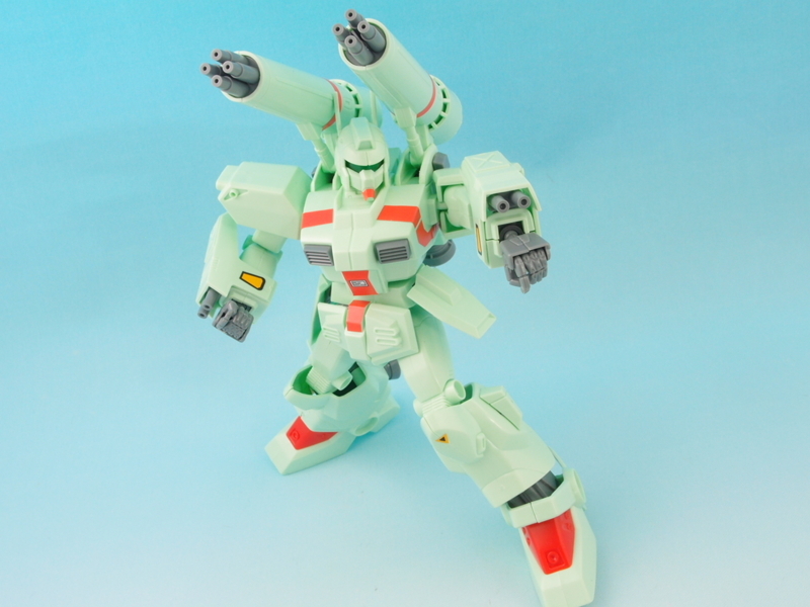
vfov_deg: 37.7
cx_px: 405
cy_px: 304
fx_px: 889
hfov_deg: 49.0
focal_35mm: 38
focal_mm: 8.16
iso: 100
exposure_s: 1/1.3
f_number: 8
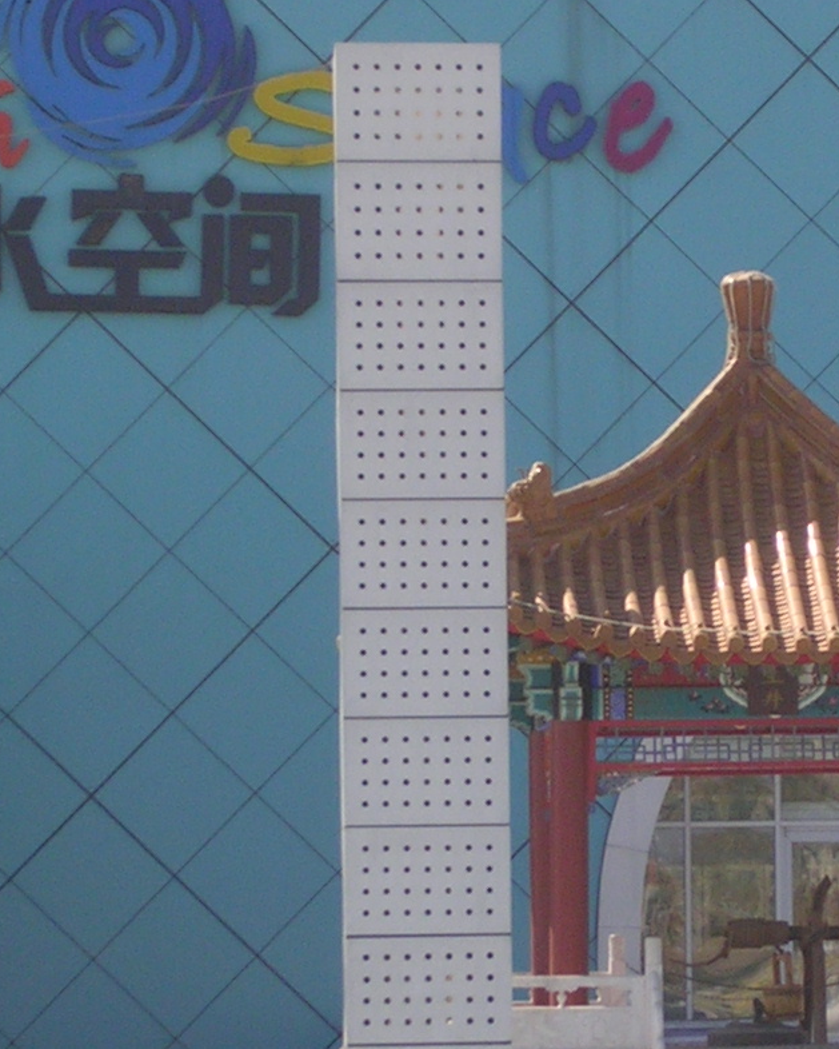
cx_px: 738
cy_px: 605
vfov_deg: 7.2
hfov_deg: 5.8
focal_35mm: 267
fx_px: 8286
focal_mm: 15.9
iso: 50
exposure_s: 1/357
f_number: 4.6
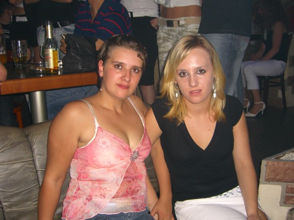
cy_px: 110
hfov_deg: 49.0
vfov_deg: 37.7
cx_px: 147
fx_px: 323
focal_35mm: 38
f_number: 2.8
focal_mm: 7.9
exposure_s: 1/60
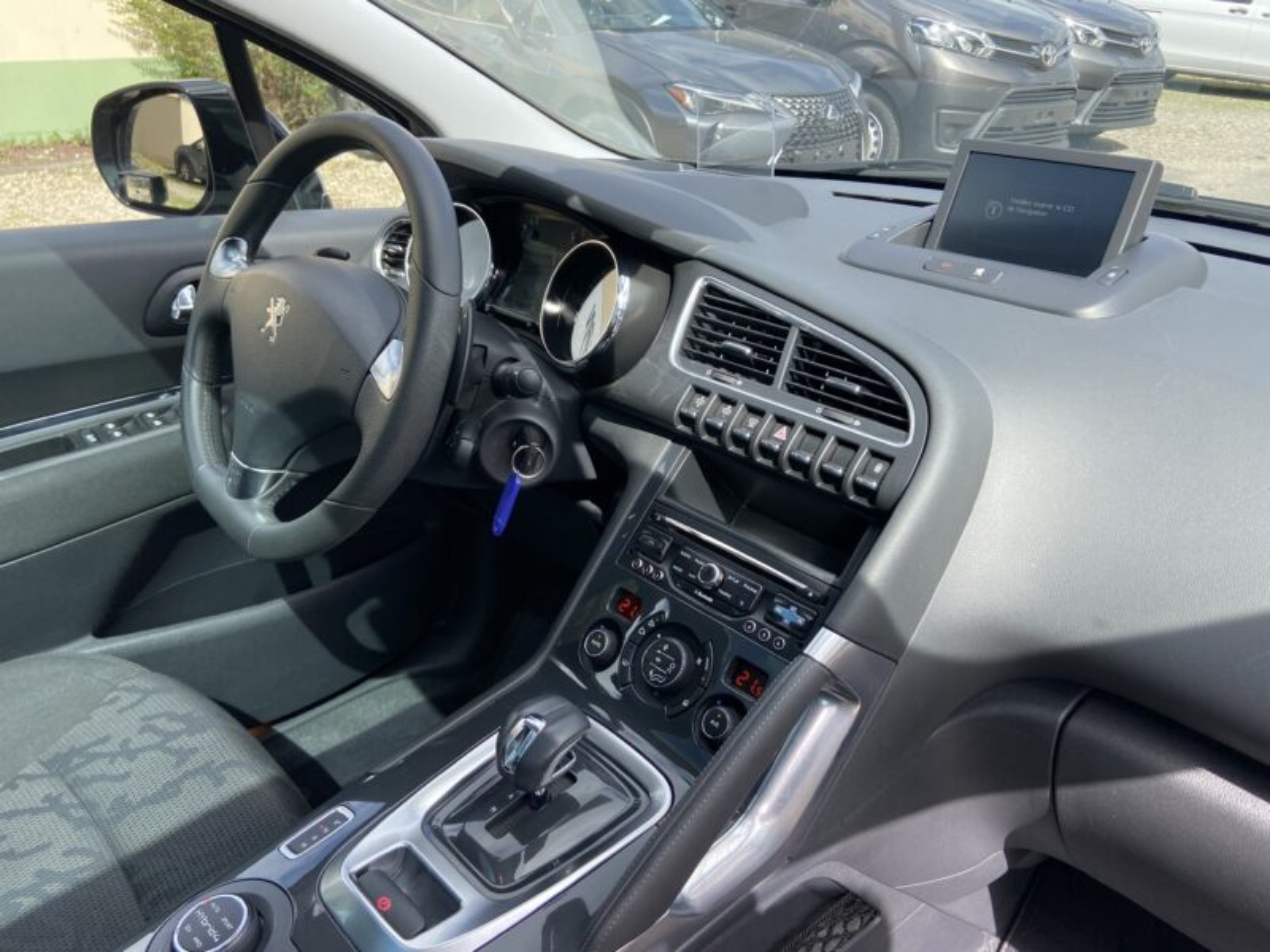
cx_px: 635
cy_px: 476
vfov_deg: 53.1
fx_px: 954
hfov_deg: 67.3
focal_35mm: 26
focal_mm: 4.25
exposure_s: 1/582
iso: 32
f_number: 1.8
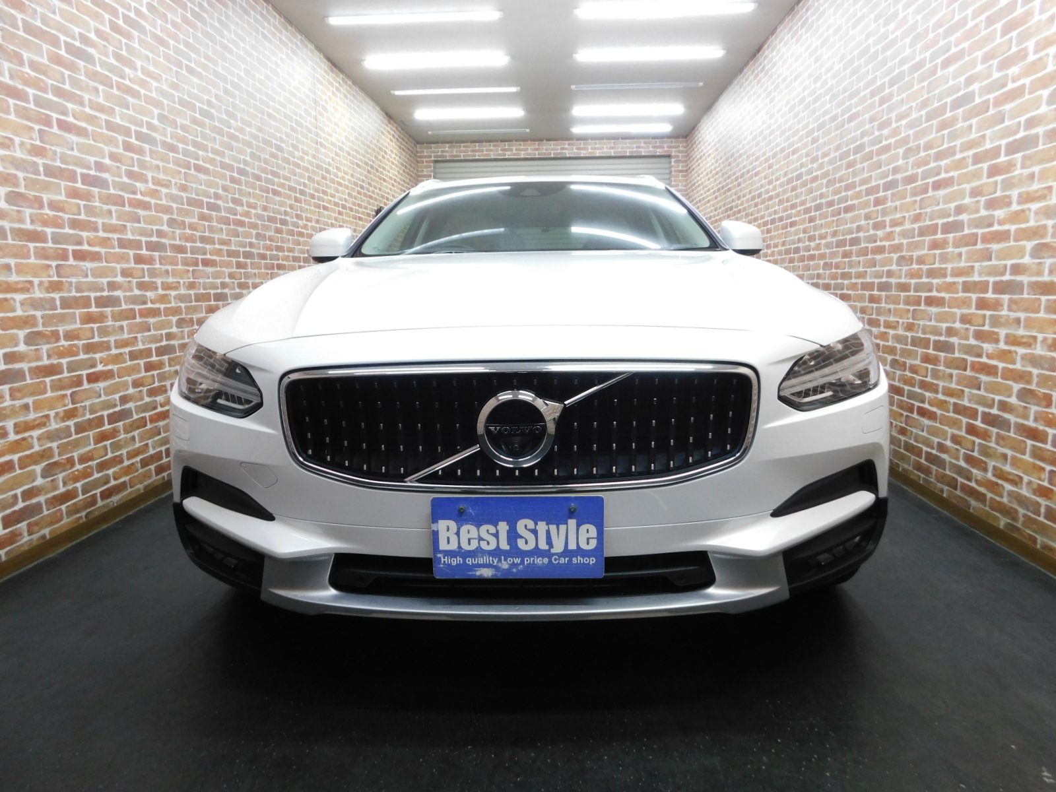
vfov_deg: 58.9
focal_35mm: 23
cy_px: 396
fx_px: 702
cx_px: 528
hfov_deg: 73.9
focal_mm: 4
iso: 320
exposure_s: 1/30
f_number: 3
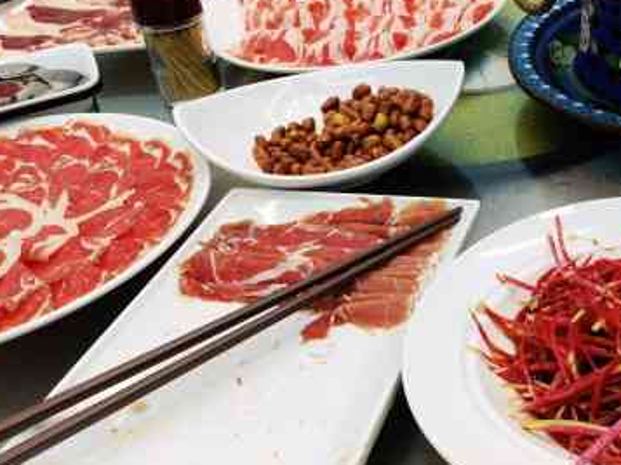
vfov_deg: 27.4
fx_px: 950
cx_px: 532
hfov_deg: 34.6
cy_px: 180
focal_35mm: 53
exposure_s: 1/50
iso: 160
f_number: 1.9
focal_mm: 6.67
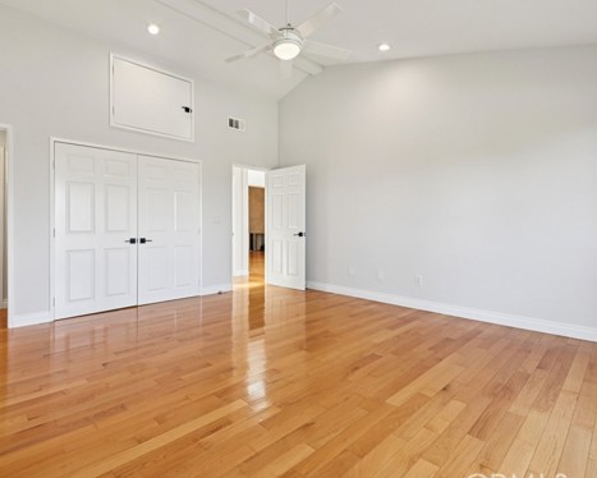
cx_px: 256
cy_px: 231
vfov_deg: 73.8
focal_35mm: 18
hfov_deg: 85.8
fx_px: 318
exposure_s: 1/20
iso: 250
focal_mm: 14
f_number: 8
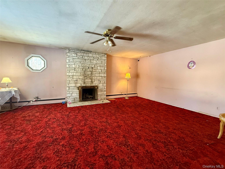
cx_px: 112
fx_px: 91
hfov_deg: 102.1
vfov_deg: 85.7
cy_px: 84
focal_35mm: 14
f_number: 2.2
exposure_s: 1/60
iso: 400
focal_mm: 2.22
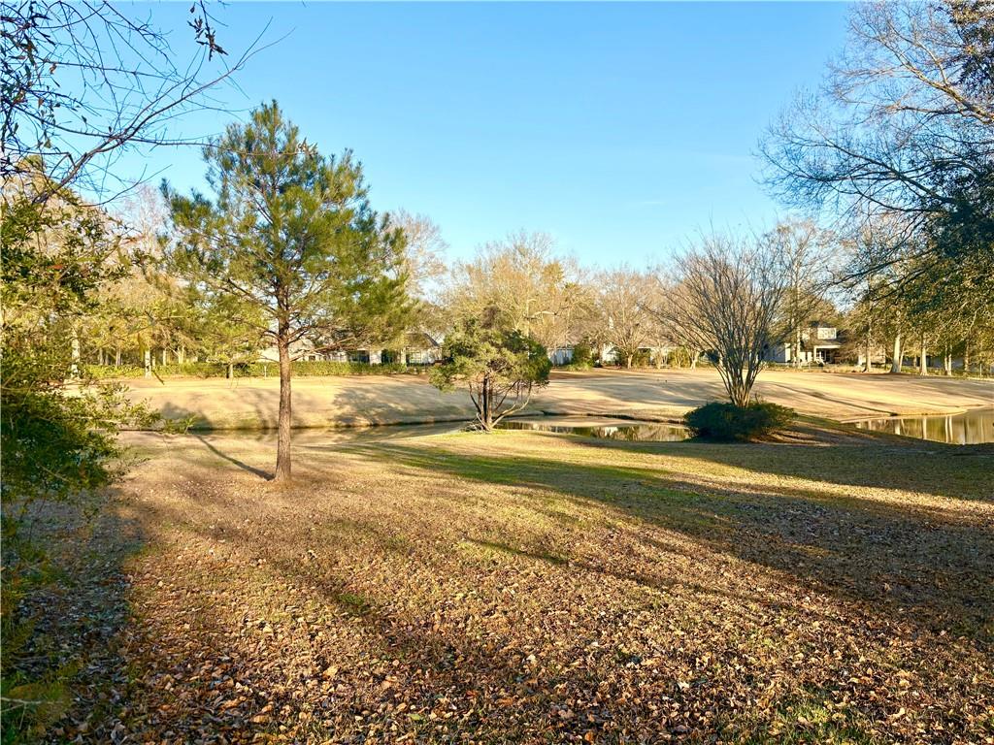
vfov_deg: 53.1
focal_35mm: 26
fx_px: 747
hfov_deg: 67.3
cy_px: 372
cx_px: 497
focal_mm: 5.96
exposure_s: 1/1263
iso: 50
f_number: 1.6
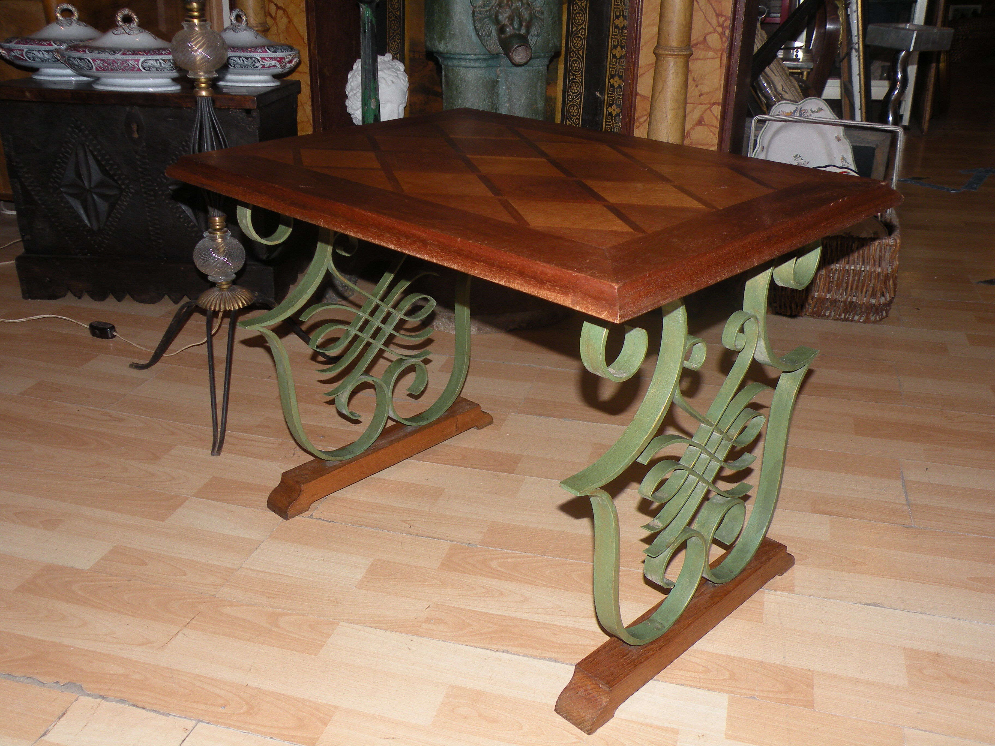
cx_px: 498
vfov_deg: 42.9
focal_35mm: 33
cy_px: 373
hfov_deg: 55.4
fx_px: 949
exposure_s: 1/60
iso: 64
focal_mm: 5.8
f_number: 3.2
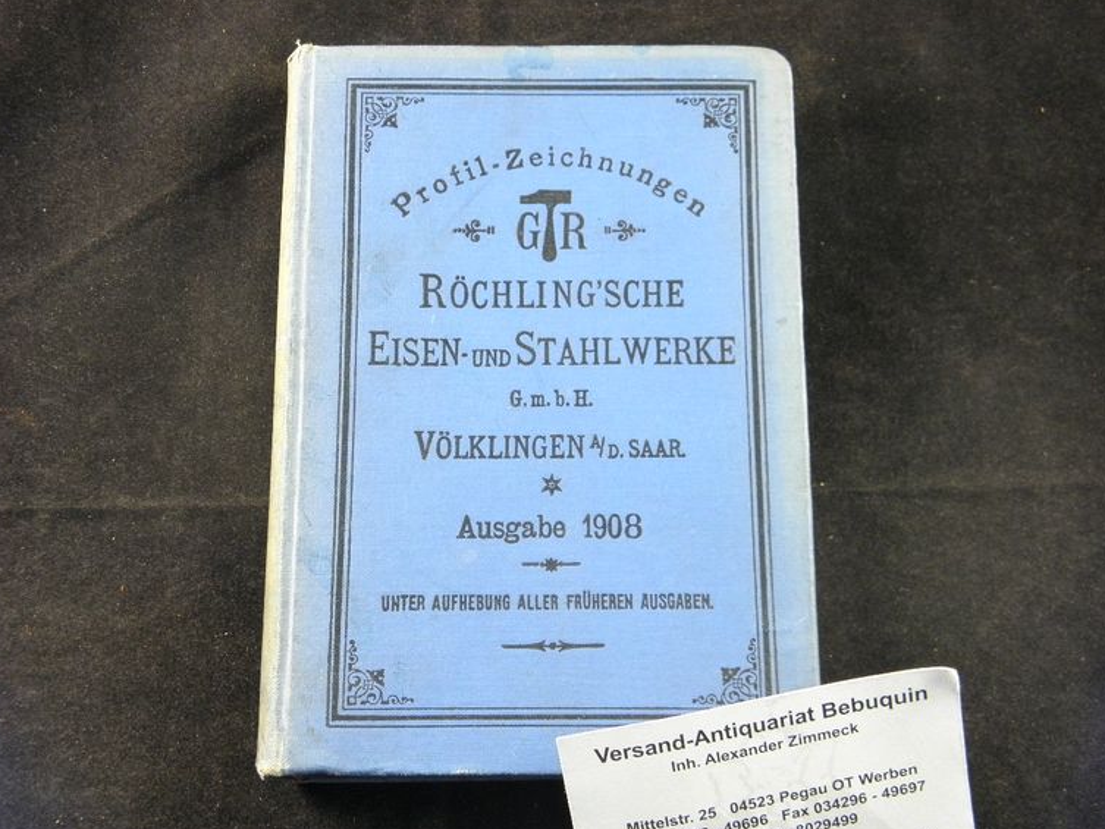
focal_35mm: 51
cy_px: 415
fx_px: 1628
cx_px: 550
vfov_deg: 28.6
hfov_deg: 37.5
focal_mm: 9.1
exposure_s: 1/10
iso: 200
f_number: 4
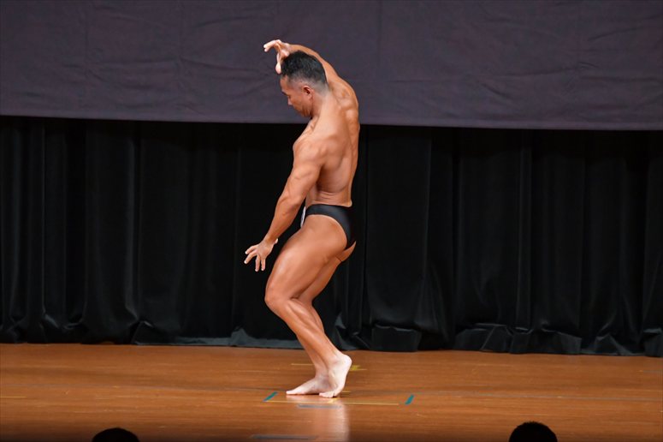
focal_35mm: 285
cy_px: 221
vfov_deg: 4.8
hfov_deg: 7.2
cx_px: 332
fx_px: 5246
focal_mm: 190
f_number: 5.6
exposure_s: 1/400
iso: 5000
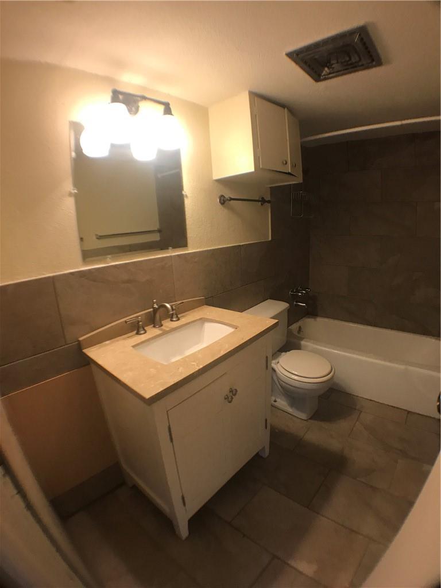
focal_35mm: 28
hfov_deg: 49.7
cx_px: 220
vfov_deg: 63.4
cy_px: 294
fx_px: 476
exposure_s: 1/17
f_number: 1.8
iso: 40
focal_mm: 3.99
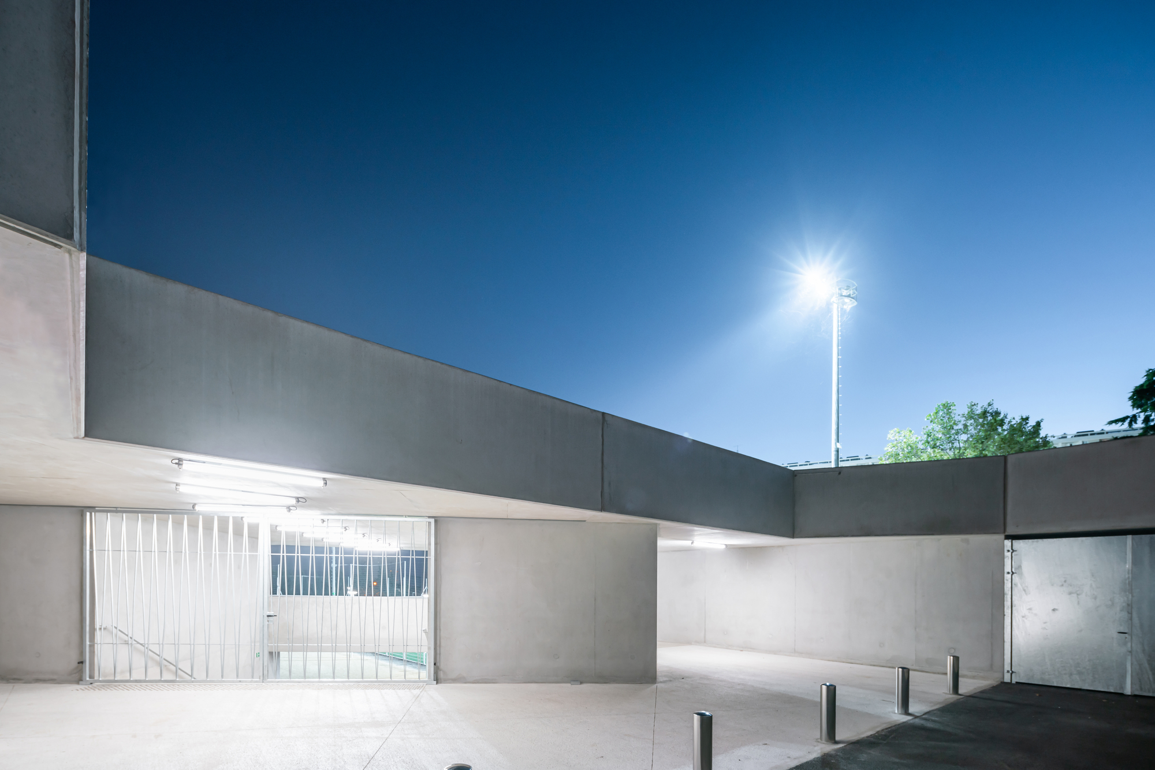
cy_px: 385
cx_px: 578
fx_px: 545
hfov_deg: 93.3
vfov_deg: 70.5
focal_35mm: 17
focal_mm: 17
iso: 250
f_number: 8
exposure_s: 1/1.25
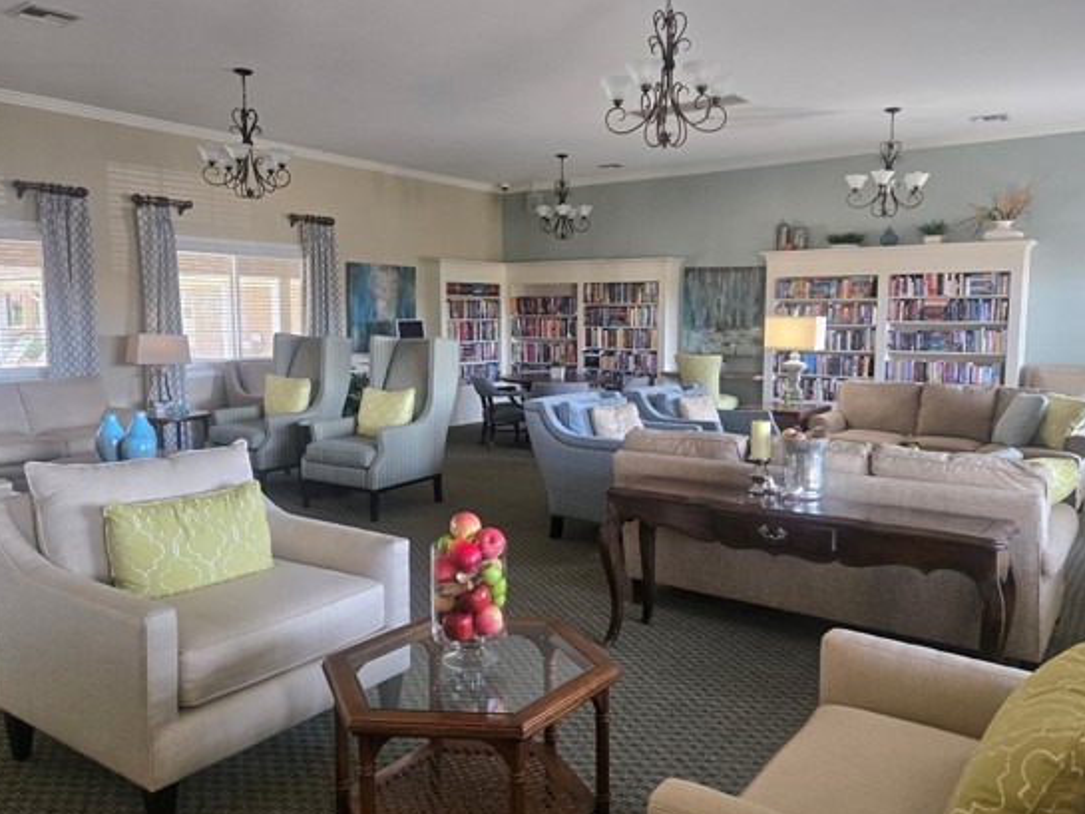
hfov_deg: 65.3
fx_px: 846
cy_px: 394
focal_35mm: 27
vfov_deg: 51.4
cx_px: 561
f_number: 1.8
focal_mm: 5.4
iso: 200
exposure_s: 1/120
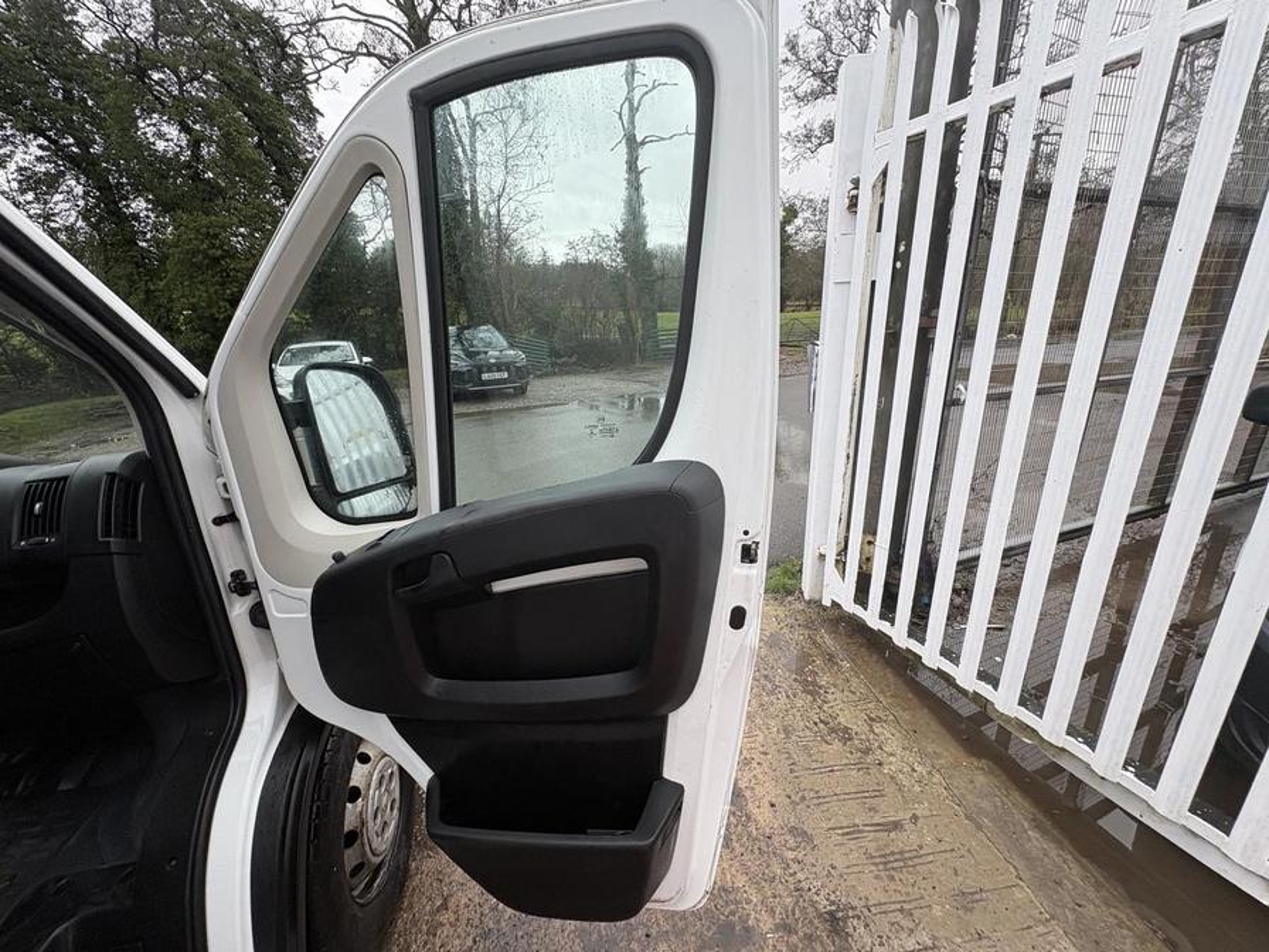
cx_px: 634
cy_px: 476
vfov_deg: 85.7
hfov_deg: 102.1
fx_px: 513
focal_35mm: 14
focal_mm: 2.22
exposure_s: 1/99
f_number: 2.2
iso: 50
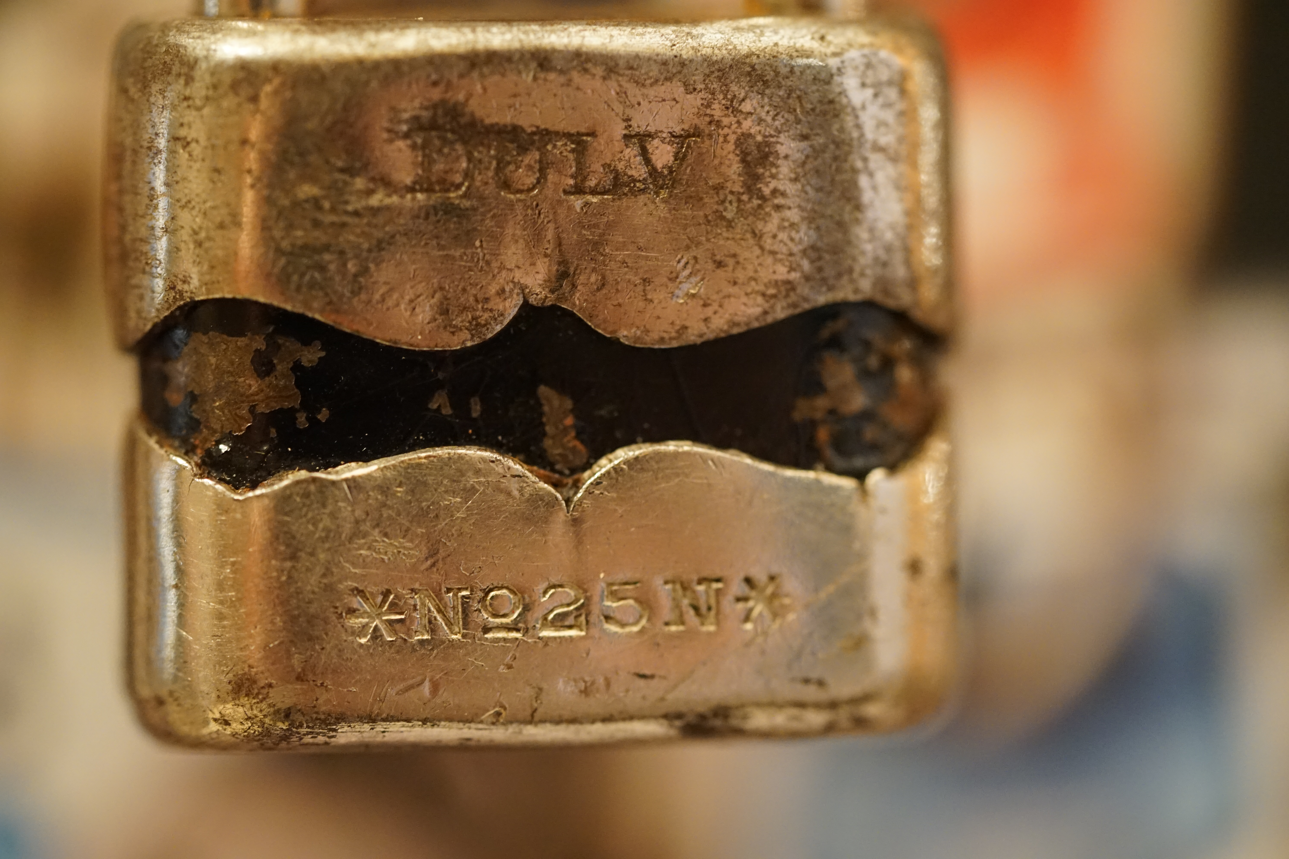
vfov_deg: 15.2
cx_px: 644
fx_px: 3222
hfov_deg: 22.6
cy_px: 430
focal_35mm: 90
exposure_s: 1/100
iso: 5000
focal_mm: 90
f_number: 2.8
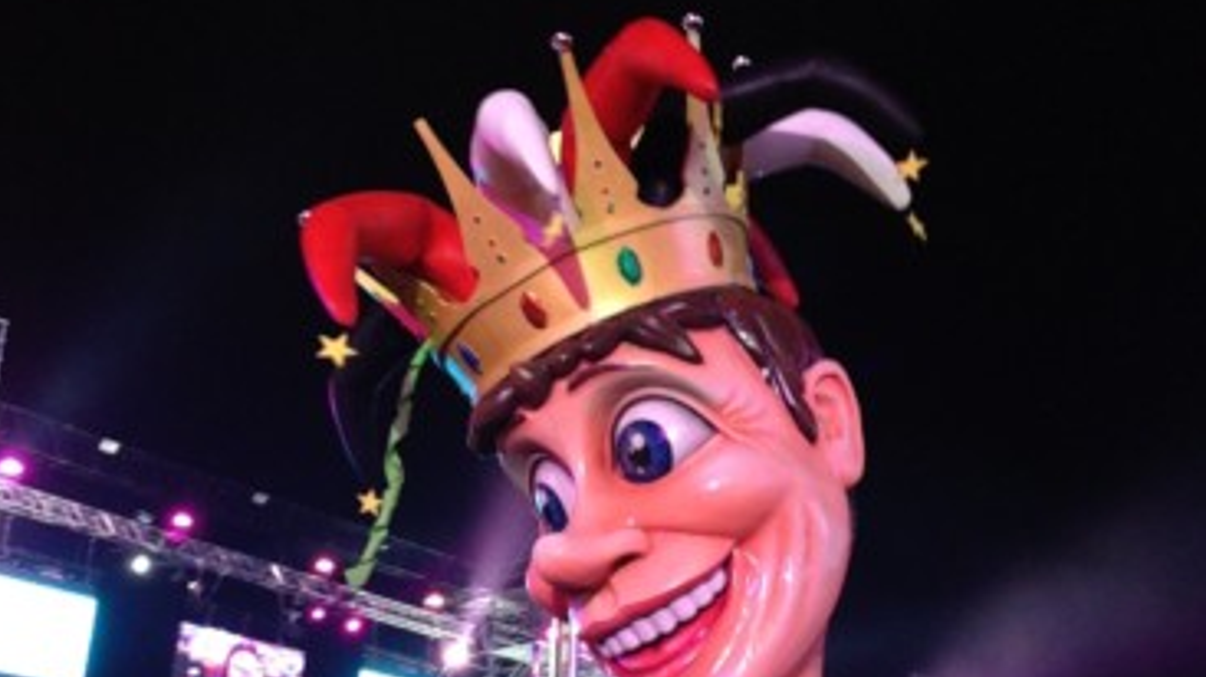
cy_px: 562
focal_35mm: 49
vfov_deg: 23.9
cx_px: 600
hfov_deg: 42.1
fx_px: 1566
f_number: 2.4
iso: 320
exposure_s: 1/20
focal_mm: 4.13
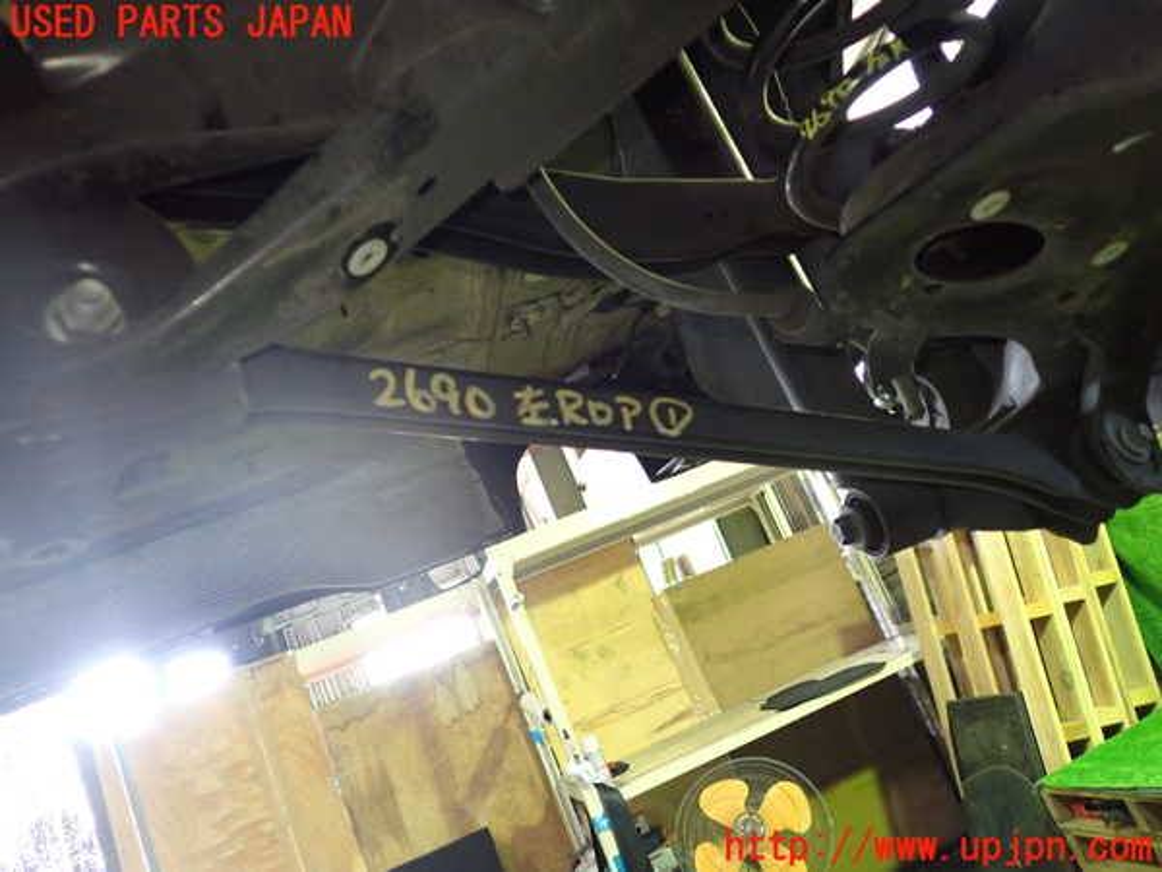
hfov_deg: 60.0
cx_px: 581
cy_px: 436
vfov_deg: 46.8
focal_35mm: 30
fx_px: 1007
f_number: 2.3
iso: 640
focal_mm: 5.4
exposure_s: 1/30
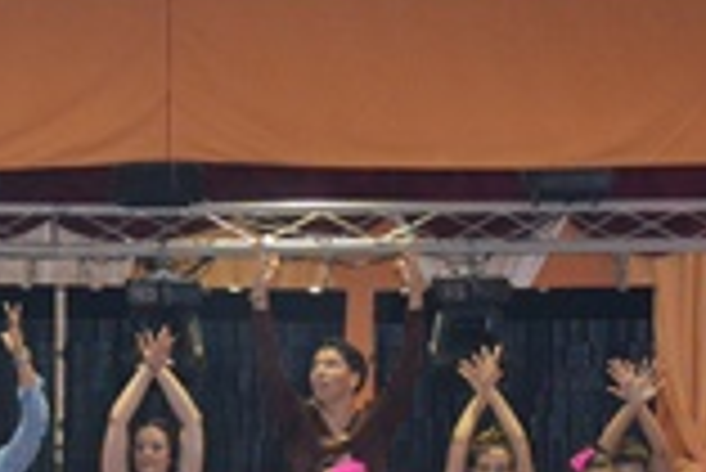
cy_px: 548
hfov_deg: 6.6
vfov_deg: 4.4
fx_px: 6085
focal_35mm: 310
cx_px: 4
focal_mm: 72
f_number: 4.2
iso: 3200
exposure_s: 1/60
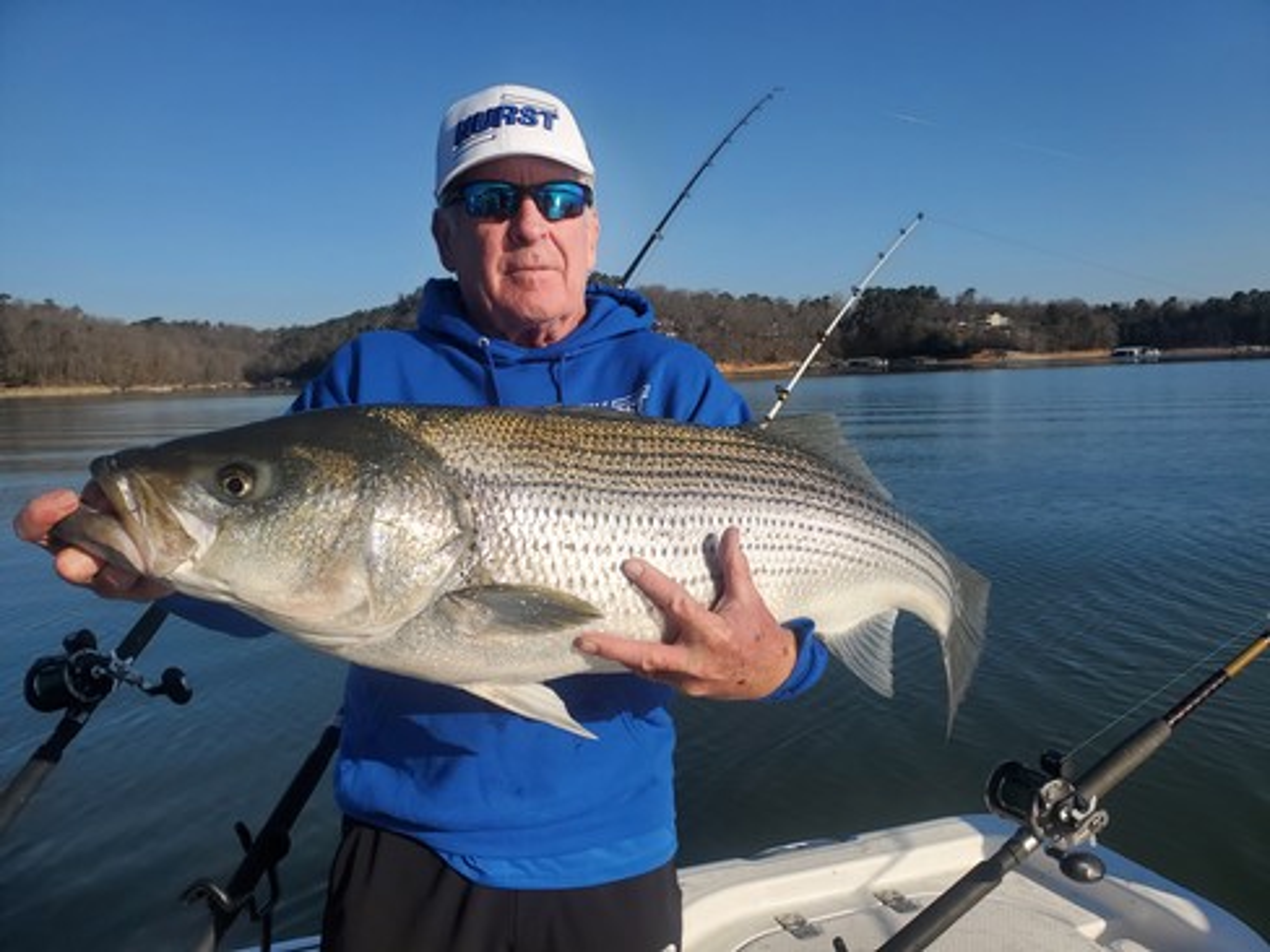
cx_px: 635
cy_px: 476
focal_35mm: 26
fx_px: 954
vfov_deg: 53.1
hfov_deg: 67.3
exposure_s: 1/2367
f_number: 2.4
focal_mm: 4.3
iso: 50
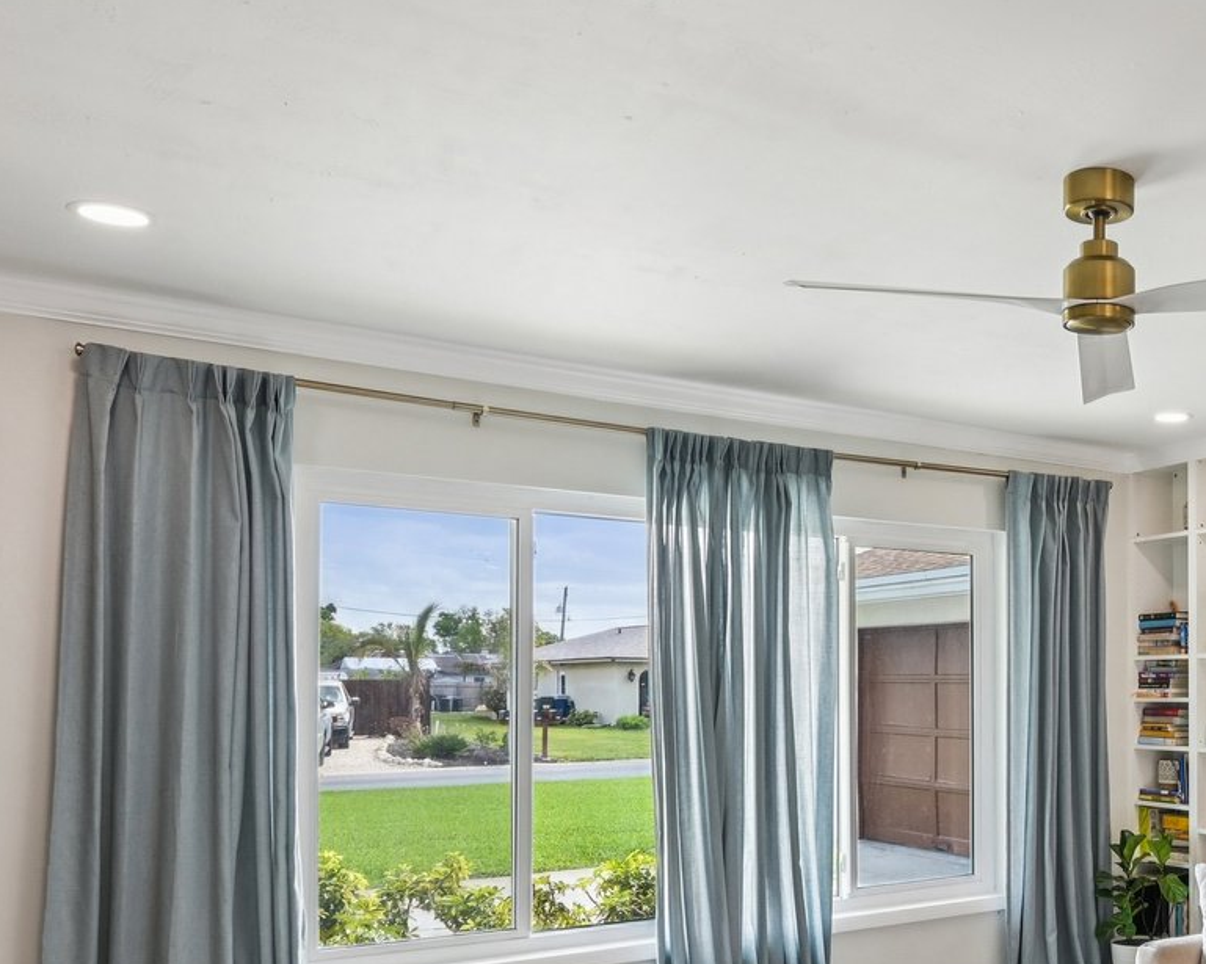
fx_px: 1249
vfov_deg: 41.4
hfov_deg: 47.2
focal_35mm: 35
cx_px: 1046
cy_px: 675
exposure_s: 1/40
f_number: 8
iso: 400
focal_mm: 14
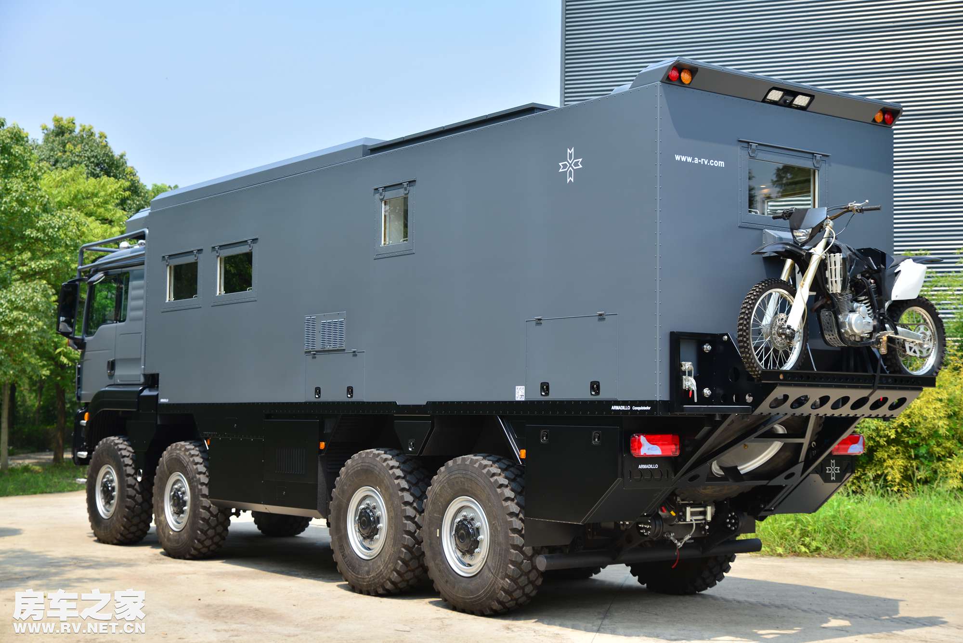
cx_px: 482
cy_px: 322
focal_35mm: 55
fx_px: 1472
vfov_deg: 24.6
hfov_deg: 36.2
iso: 100
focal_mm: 55
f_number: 6.3
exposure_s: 1/400
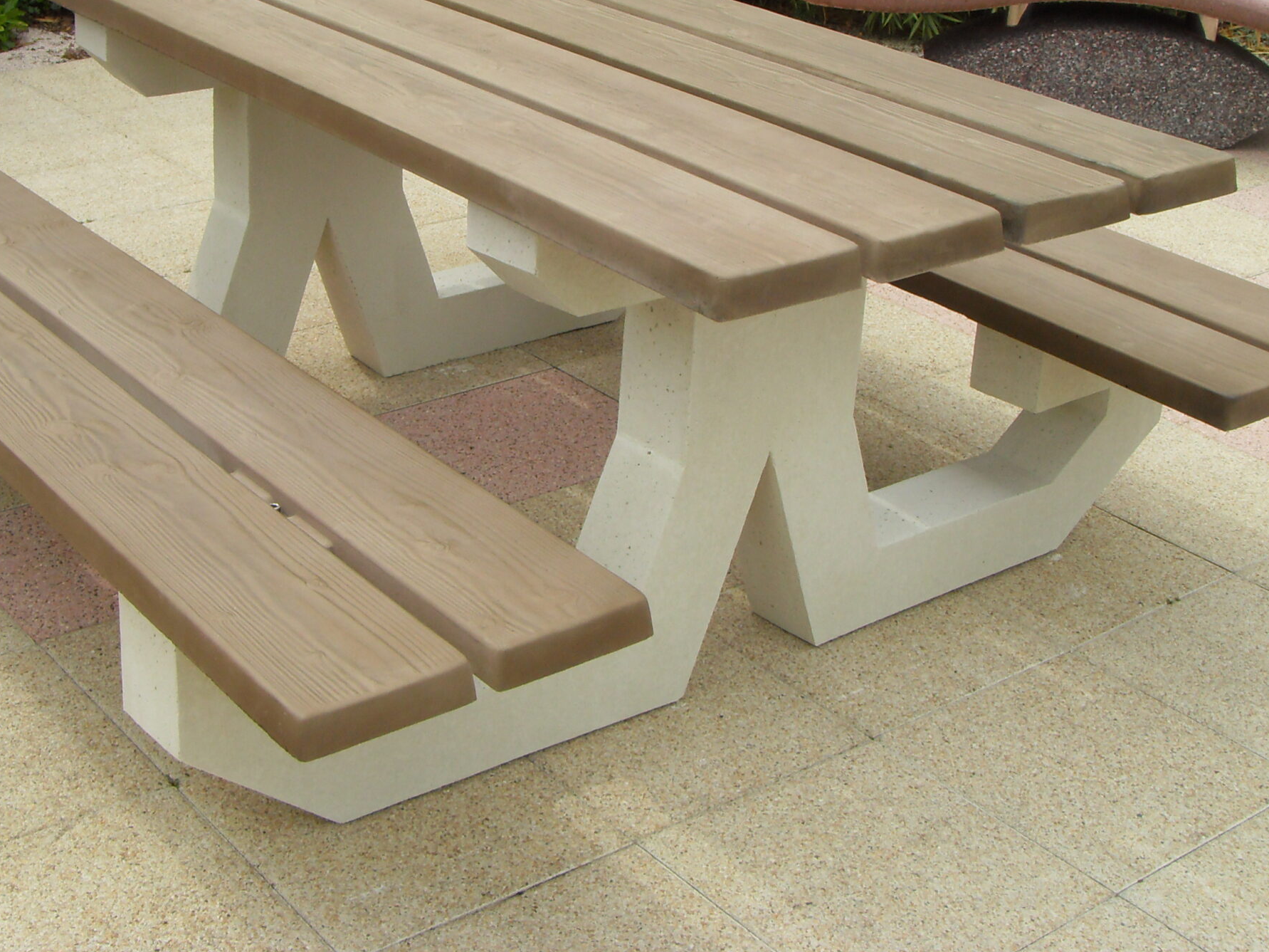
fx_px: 2053
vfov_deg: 25.9
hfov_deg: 34.3
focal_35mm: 56
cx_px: 527
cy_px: 281
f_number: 6.2
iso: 80
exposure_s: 1/250
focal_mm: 6.6
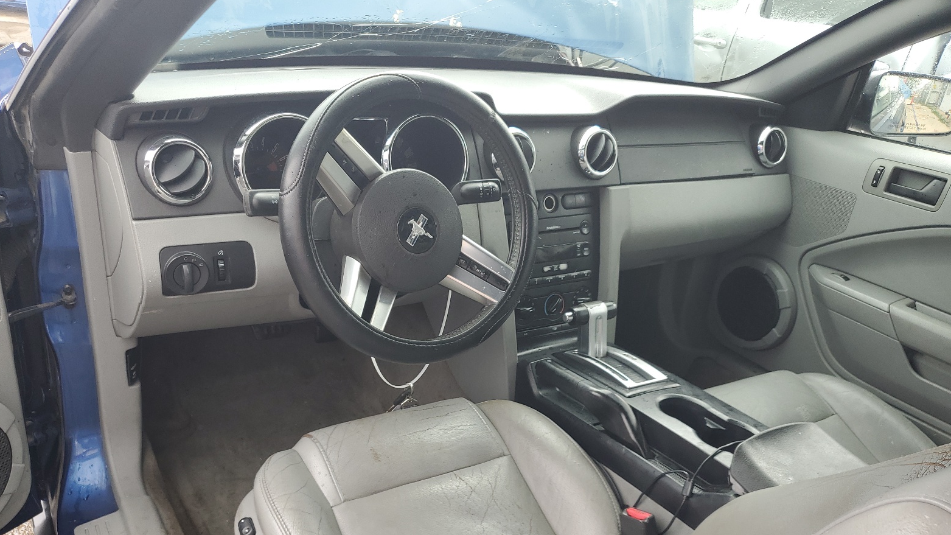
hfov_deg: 66.1
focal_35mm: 29
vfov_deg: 39.9
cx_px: 478
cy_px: 338
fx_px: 731
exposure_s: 1/222
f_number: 1.5
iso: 50
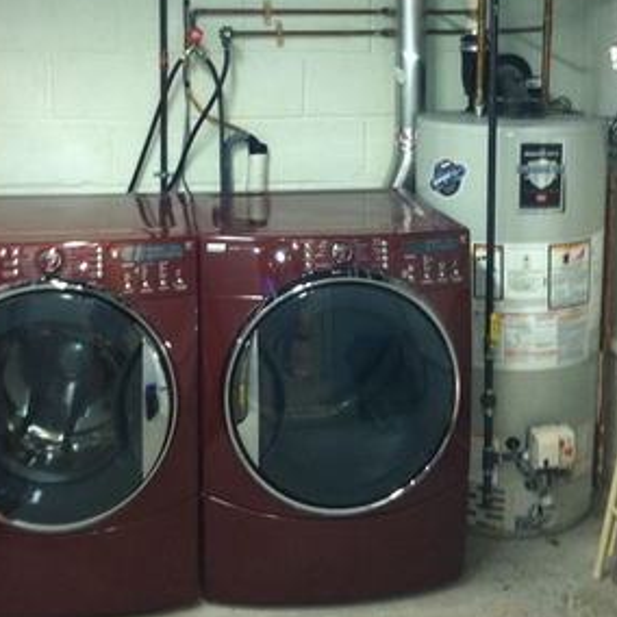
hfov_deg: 34.6
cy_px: 141
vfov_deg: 33.8
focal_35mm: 49
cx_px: 267
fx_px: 988
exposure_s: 1/15
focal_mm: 3.85
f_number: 2.8
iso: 250
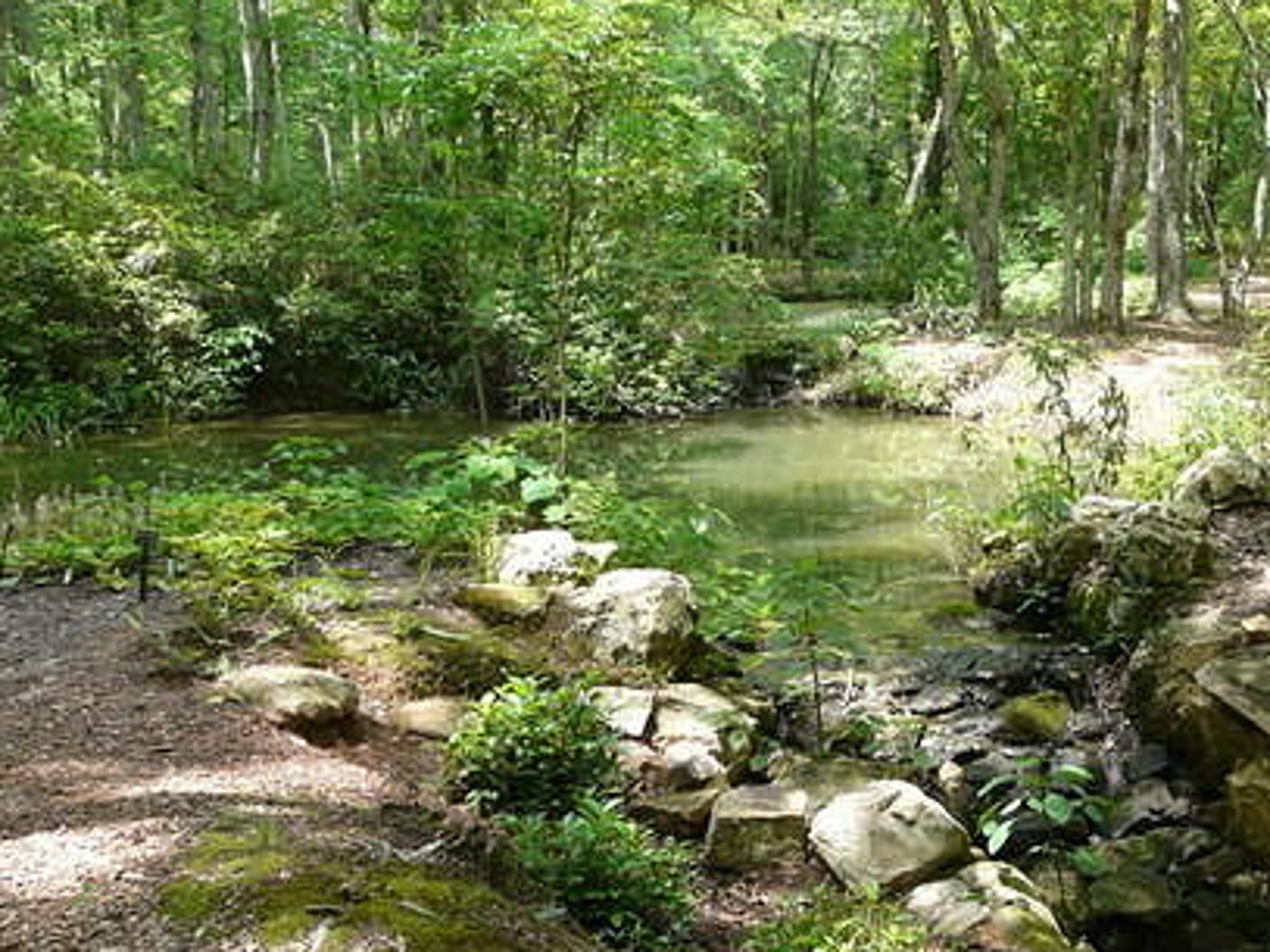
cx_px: 967
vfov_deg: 32.7
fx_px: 1614
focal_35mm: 44
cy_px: 584
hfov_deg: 41.6
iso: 100
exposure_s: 1/100
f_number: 3.2
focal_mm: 4.6
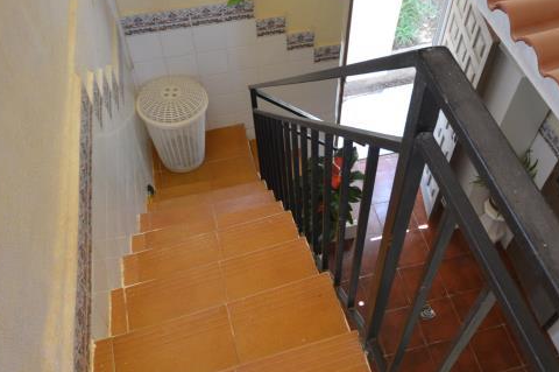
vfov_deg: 40.8
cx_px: 339
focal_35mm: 32
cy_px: 144
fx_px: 496
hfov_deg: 58.2
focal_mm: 10
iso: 400
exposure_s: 1/80
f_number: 4.5
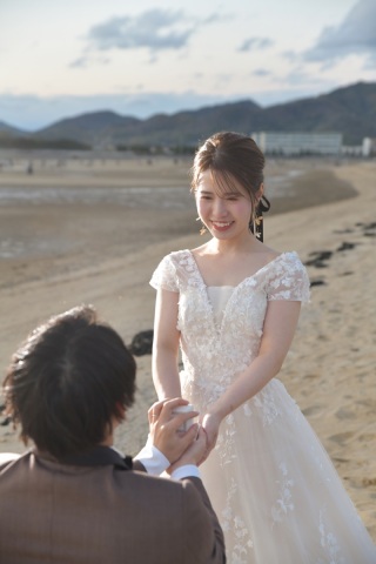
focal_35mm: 62
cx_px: 188
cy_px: 282
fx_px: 971
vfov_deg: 32.4
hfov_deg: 21.9
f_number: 3.5
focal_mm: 62
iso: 640
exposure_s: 1/125
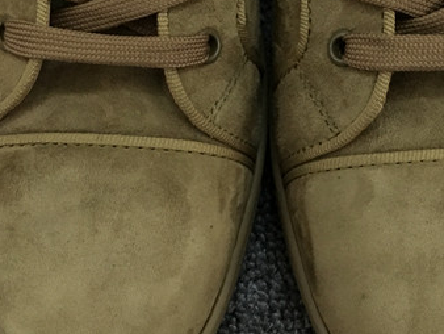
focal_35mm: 60
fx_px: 770
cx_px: 264
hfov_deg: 32.1
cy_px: 136
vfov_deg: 24.4
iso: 200
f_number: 2.2
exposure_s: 1/25
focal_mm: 4.15
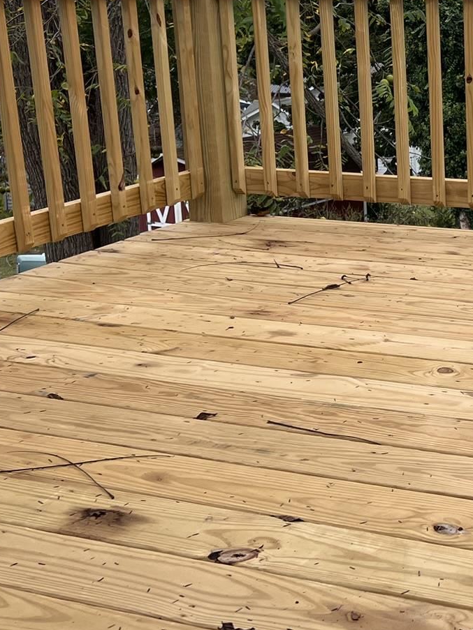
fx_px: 1075
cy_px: 213
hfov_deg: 22.6
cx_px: 583
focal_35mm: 59
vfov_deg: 32.4
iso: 50
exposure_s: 1/526
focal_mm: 5.7
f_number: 1.5
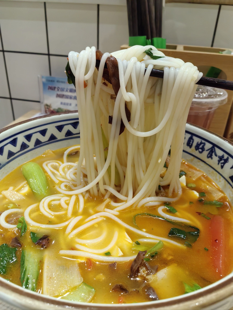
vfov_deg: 65.3
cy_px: 155
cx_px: 116
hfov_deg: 51.4
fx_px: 242
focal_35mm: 27
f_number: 2.8
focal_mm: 5.72
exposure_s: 1/167
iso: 320
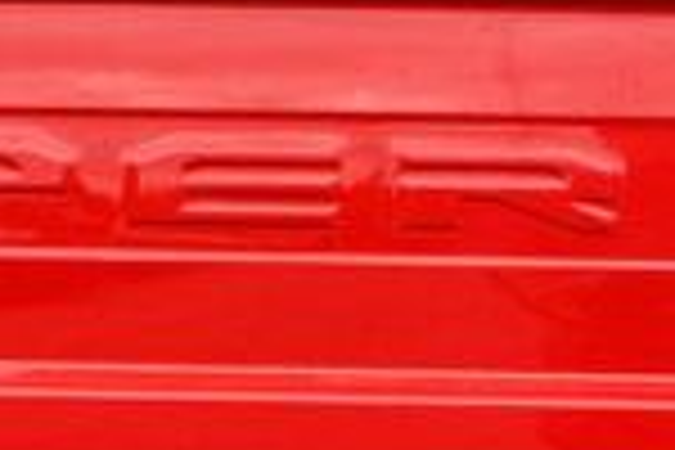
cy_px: 486
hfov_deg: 9.1
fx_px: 4218
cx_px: 428
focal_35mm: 225
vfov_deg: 6.1
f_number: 8
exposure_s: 1/250
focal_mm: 22
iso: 160
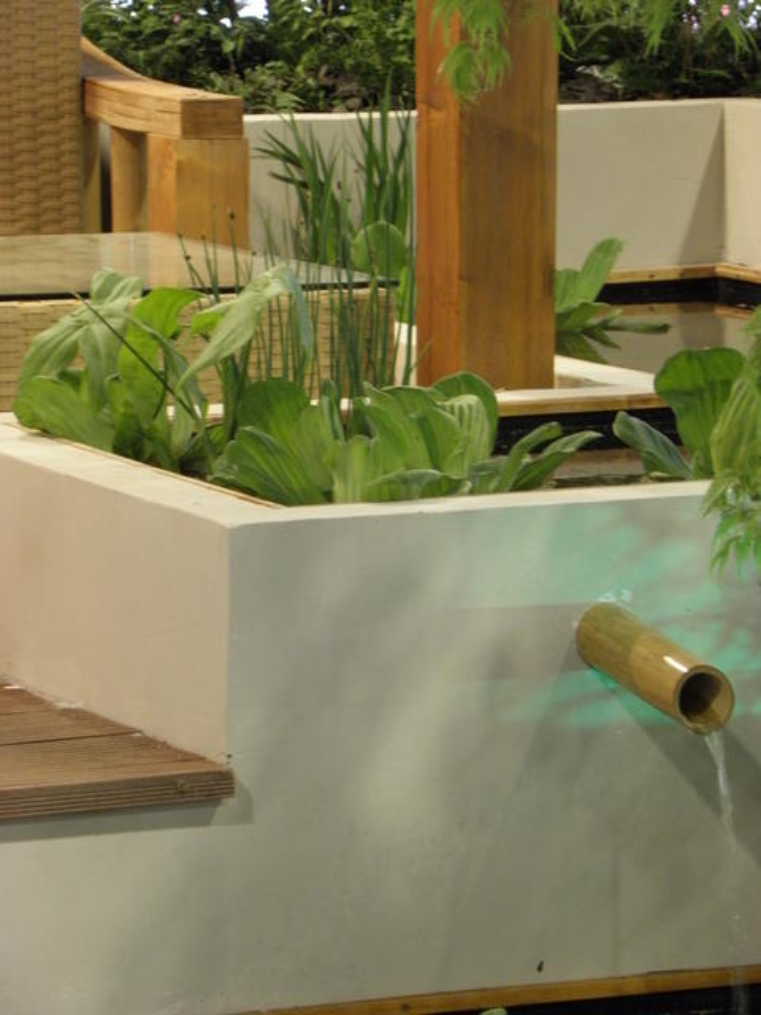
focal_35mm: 196
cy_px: 508
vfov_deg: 10.1
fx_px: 5745
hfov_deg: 7.6
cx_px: 380
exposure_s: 1/8
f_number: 4.5
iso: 320
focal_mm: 35.06
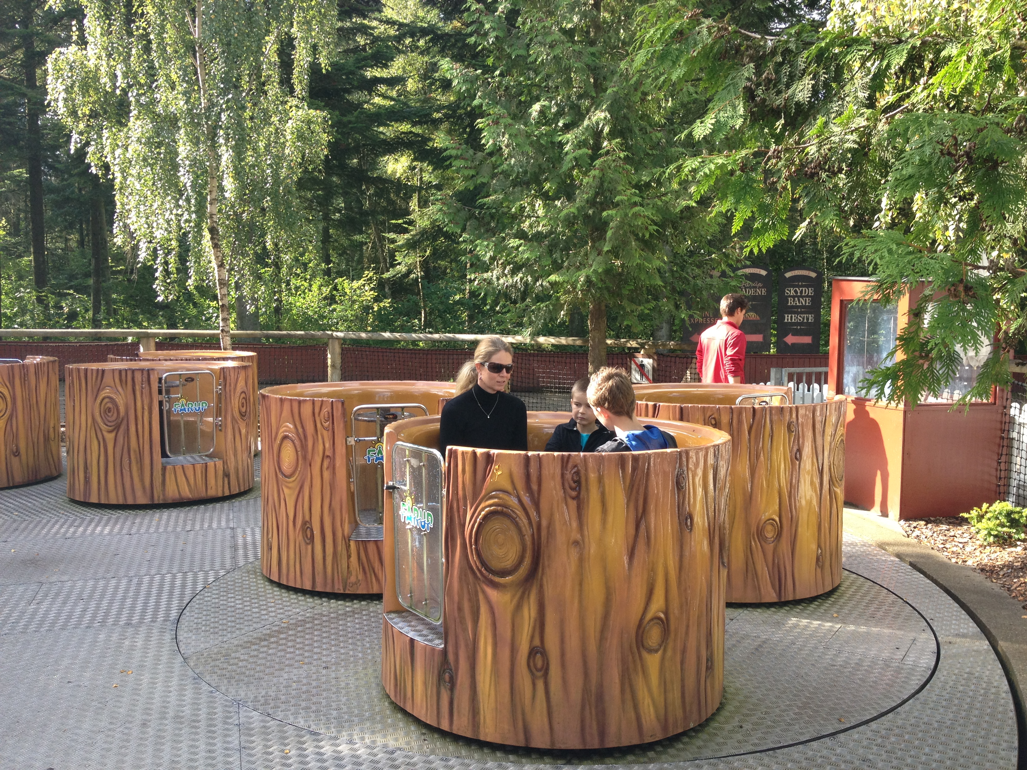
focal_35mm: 35
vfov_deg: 40.7
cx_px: 514
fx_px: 1038
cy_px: 385
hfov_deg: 52.6
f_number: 2.4
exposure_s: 1/216
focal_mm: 4.28
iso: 64
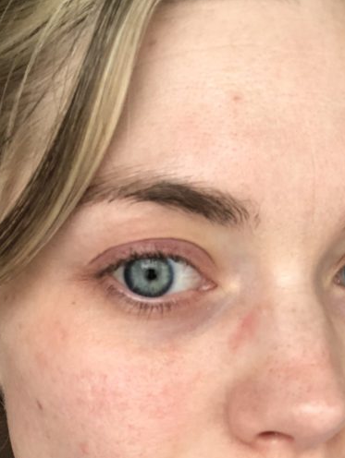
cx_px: 222
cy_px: 383
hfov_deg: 22.2
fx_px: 876
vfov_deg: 28.6
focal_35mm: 66
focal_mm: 2.87
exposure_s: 1/60
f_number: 2.2
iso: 100
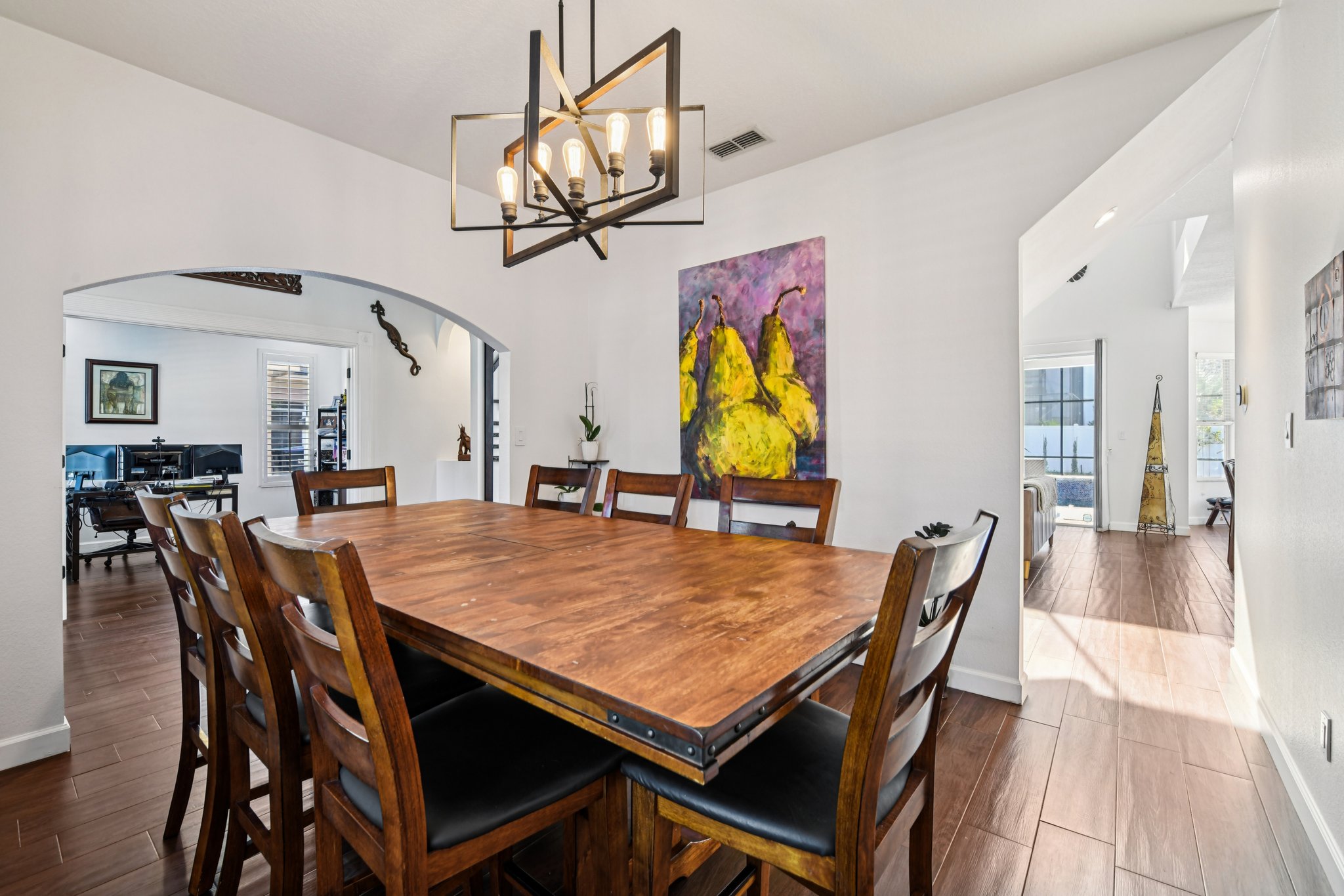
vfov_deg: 77.3
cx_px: 672
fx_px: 560
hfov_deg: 100.4
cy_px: 448
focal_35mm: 15
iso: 400
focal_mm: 15
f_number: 8
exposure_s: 1/5
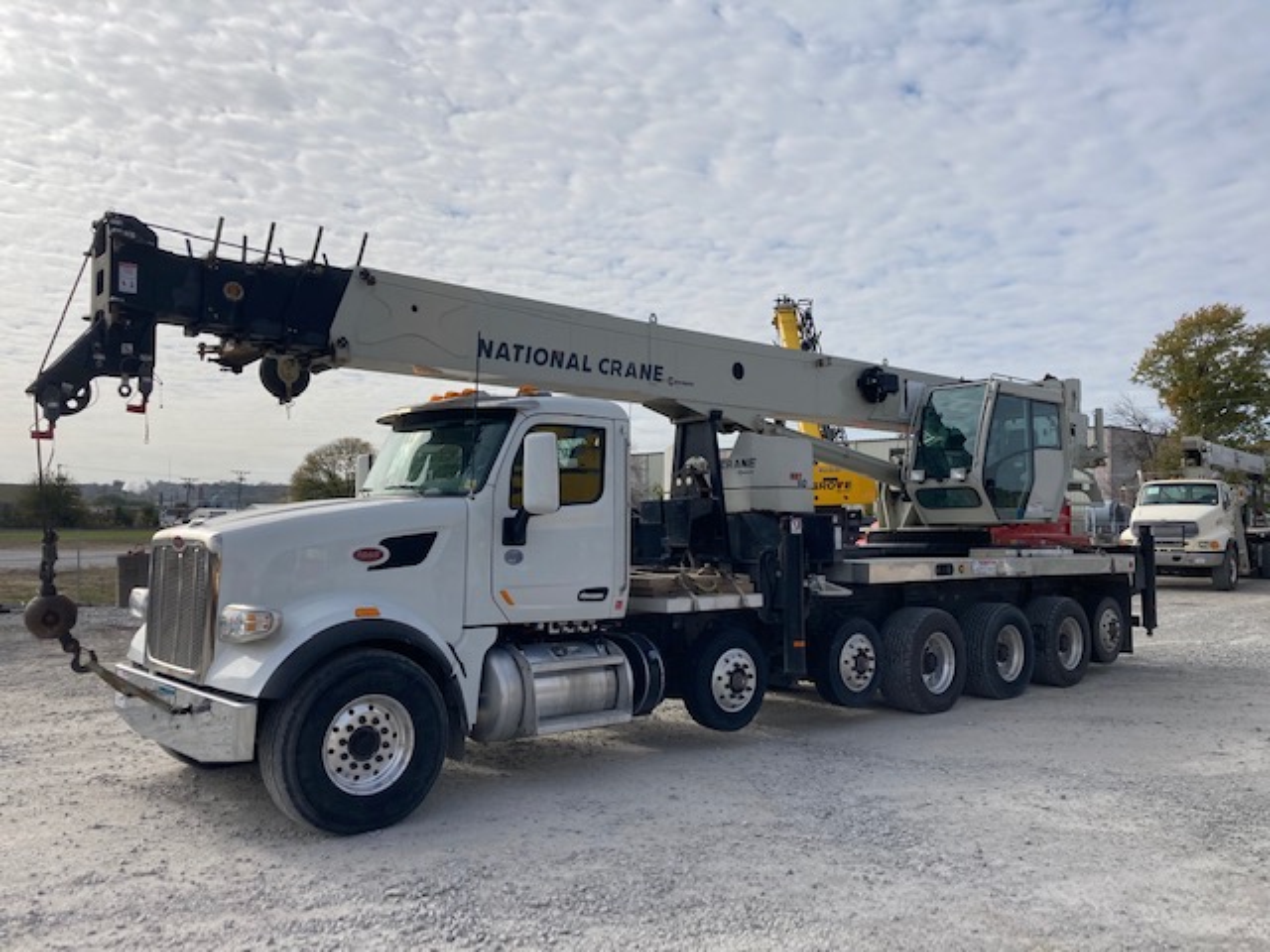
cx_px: 635
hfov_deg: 63.4
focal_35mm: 28
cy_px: 476
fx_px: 1027
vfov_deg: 49.7
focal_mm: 3.99
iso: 20
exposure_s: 1/4000
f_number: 1.8
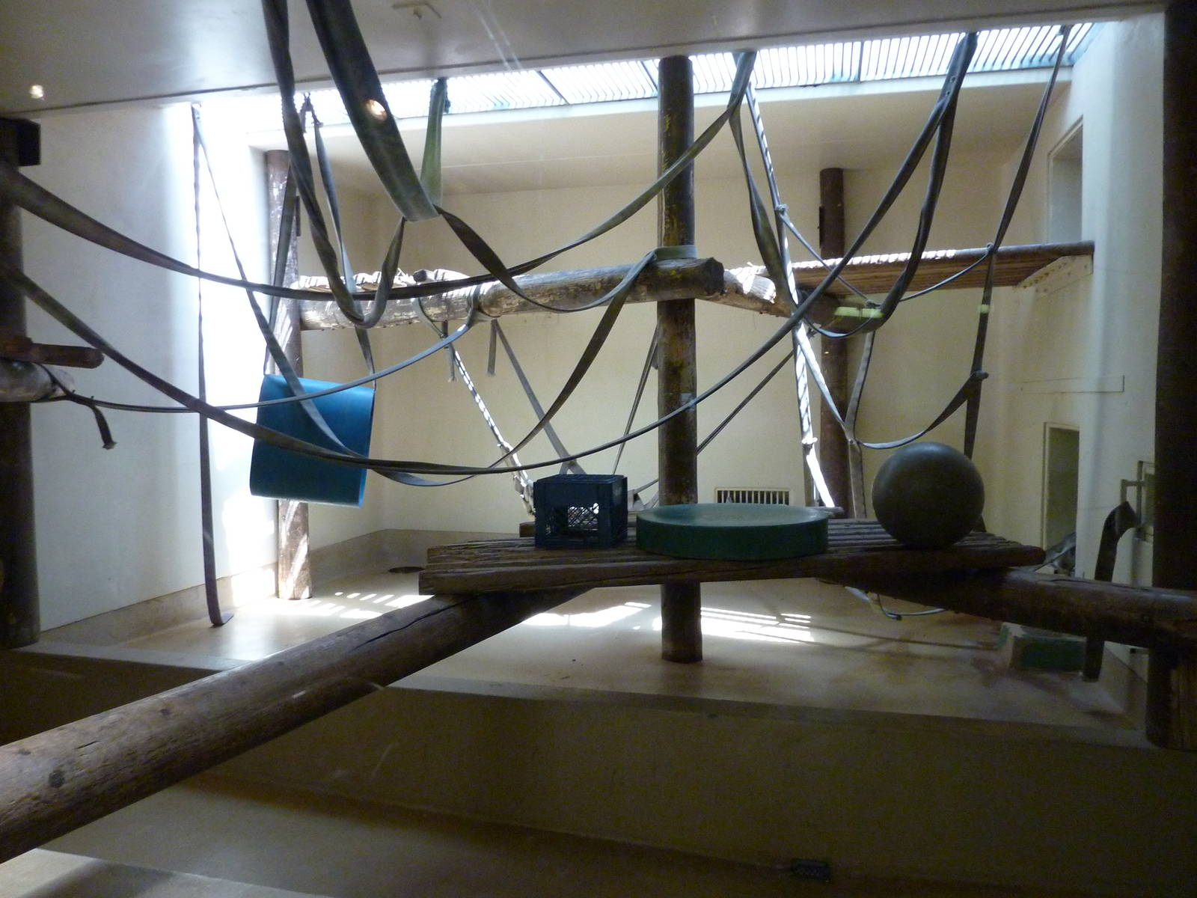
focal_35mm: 25
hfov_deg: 69.4
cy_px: 449
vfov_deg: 54.9
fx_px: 864
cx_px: 598
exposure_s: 1/100
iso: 400
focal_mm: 4.1
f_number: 3.3
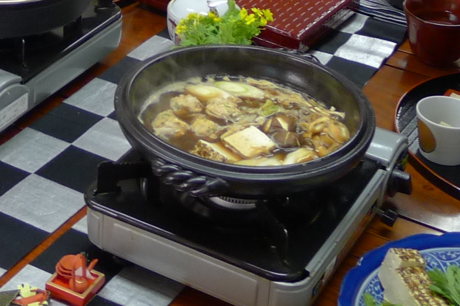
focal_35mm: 92
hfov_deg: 21.8
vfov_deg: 13.7
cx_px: 82
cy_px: -196
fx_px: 1175
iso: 160
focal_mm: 5.1
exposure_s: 1/60
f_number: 2
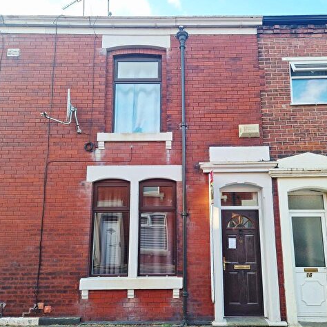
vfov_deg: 54.0
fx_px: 321
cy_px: 178
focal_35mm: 30
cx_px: 181
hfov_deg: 53.9
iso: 50
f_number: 1.8
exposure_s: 1/192
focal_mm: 5.4
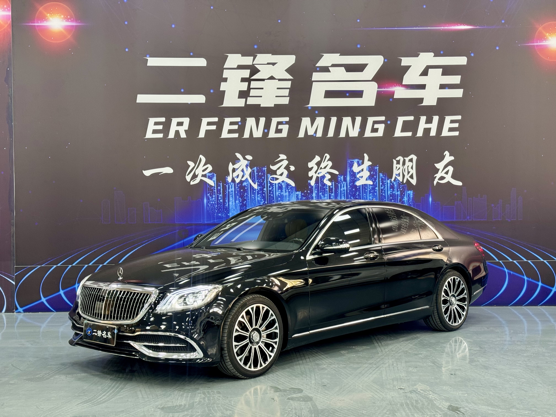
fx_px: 771
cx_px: 278
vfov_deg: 30.3
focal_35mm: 48
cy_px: 208
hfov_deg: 39.7
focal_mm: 6.76
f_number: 1.78
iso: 125
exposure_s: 1/50
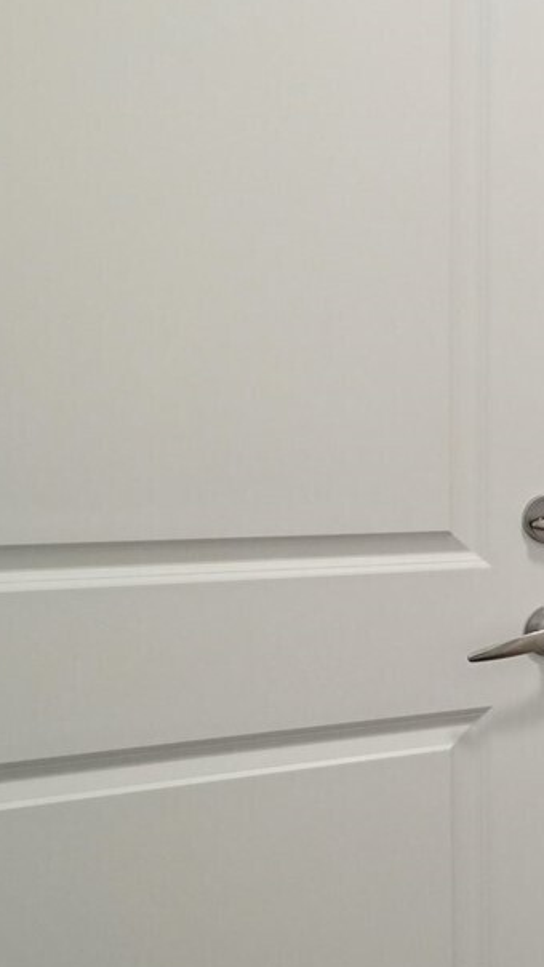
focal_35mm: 47
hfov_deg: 15.5
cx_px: 1262
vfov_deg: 43.7
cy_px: 485
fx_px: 1206
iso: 1600
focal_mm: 16
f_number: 8
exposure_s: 1/8
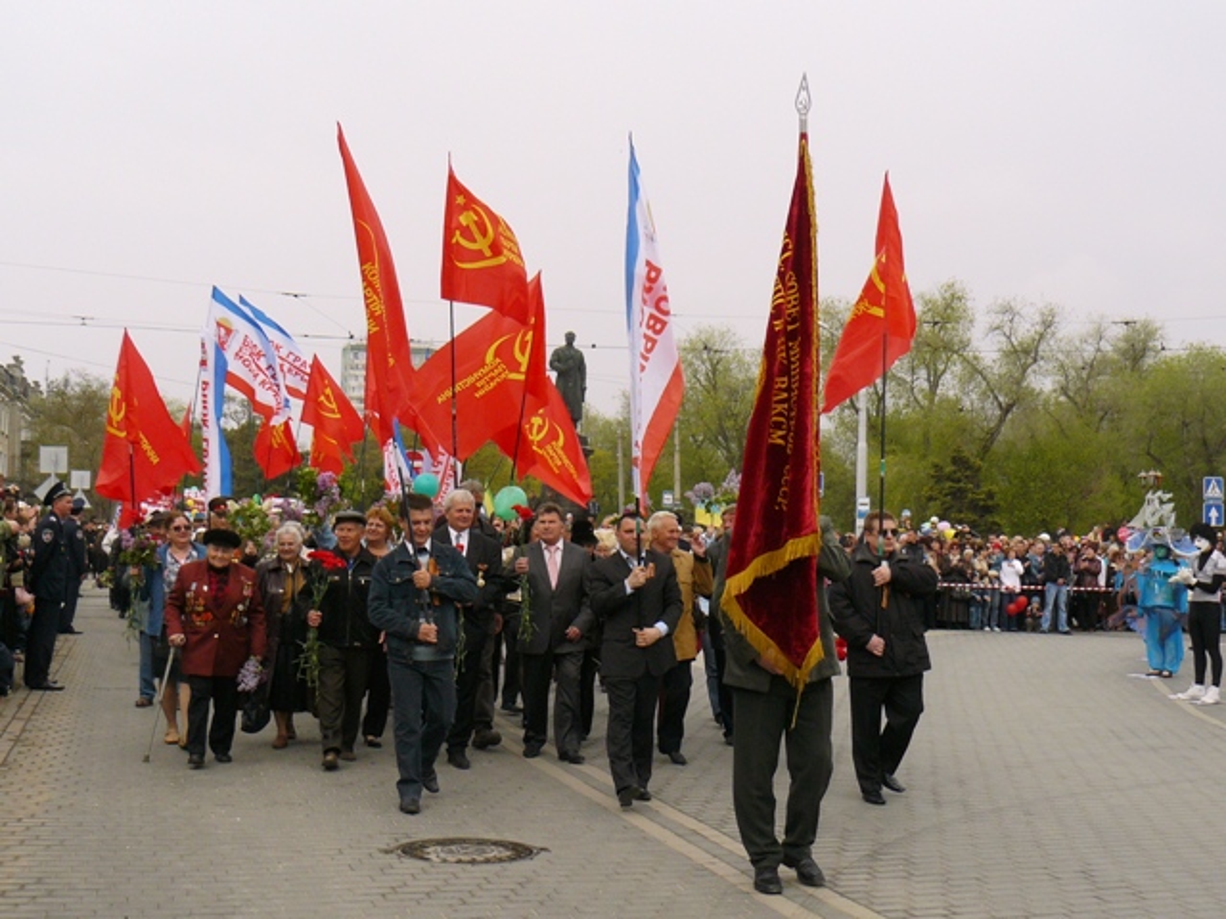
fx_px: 1665
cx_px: 613
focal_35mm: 47
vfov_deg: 30.9
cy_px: 460
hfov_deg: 40.4
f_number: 5.6
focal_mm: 6.4
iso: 100
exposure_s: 1/400
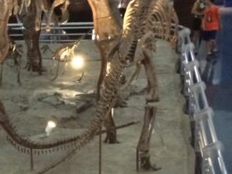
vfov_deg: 12.8
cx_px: -4
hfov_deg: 16.9
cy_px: 191
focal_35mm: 114
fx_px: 764
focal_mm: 4.15
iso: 400
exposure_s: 1/17
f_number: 2.2
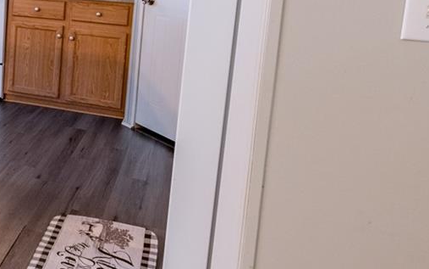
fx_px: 526
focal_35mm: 45
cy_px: 17
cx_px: -53
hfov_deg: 36.7
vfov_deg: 27.4
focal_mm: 14
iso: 320
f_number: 8
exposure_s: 1/60
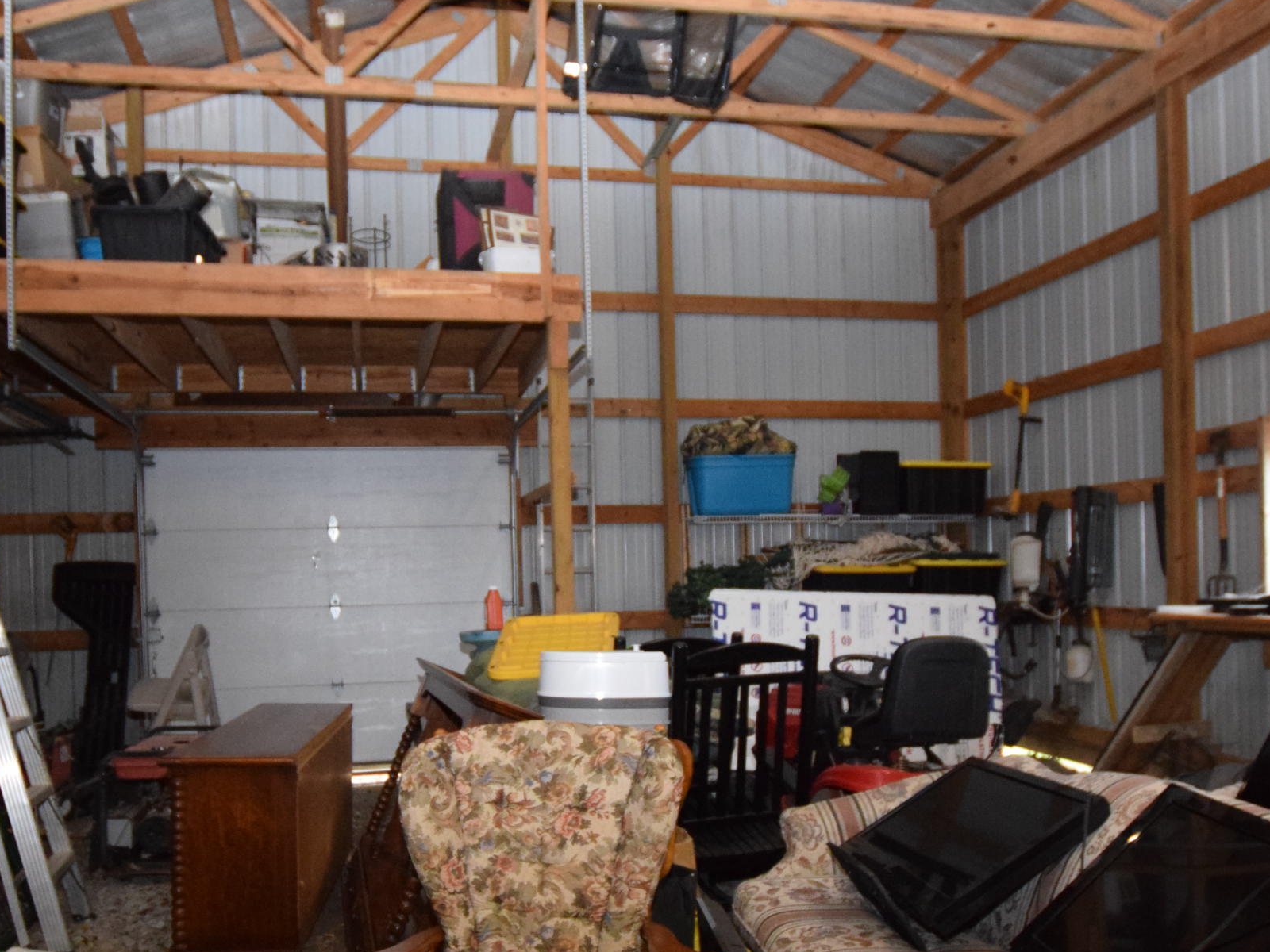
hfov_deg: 65.2
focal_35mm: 27
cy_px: 582
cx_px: 570
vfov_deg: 50.9
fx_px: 991
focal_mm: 10
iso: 3200
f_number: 3.5
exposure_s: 1/60
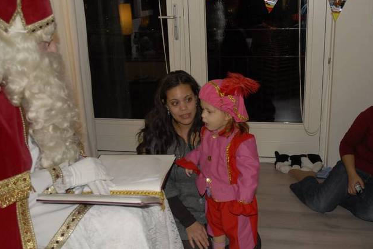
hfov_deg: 46.7
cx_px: 204
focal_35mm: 42
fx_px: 431
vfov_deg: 32.3
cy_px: 124
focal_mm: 25
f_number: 3.8
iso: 400
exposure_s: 1/60
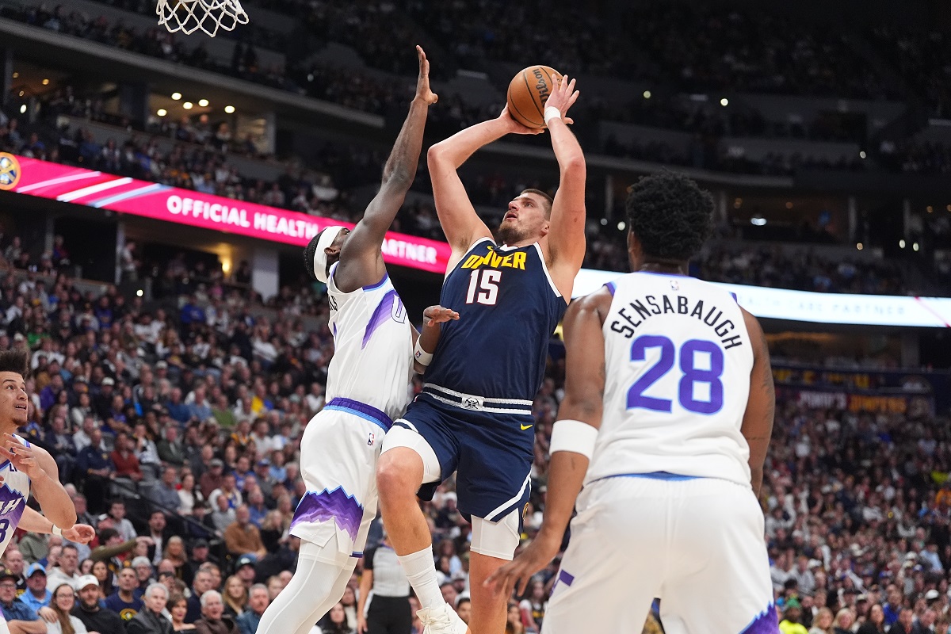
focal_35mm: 74
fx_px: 1955
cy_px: 317
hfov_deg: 27.3
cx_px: 476
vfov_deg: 18.4
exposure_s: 1/2000
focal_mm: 74
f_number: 3.2
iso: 5000
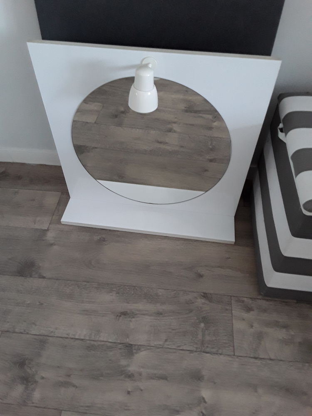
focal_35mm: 27
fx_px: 324
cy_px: 208
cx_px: 156
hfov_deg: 51.4
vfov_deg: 65.3
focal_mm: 2.91
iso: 160
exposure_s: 1/20
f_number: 1.9
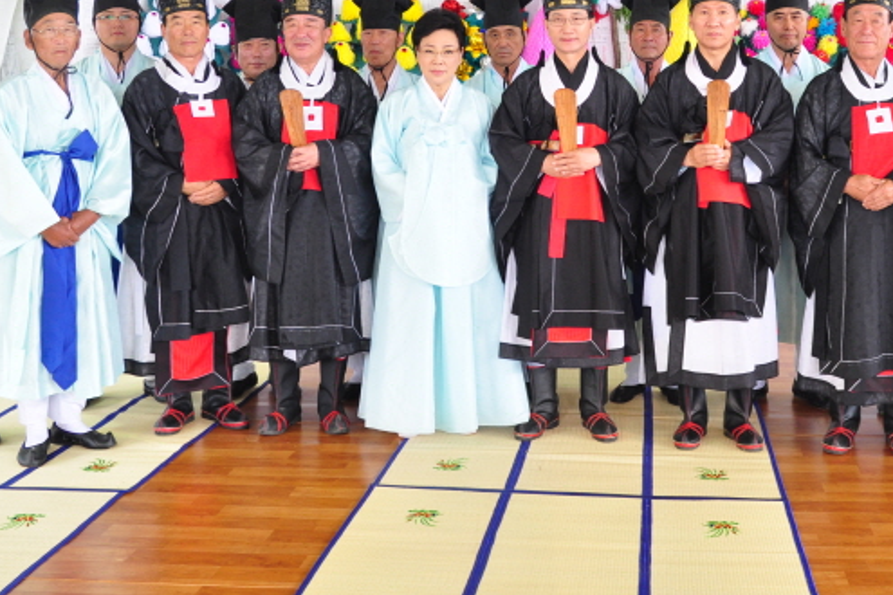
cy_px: 114
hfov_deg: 40.0
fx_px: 1215
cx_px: 566
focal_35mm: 49
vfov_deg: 27.0
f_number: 5
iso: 400
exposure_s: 1/60
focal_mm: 18
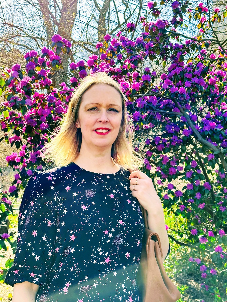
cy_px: 151
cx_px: 114
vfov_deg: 39.7
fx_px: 420
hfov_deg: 30.3
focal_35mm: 48
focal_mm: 6.86
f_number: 1.78
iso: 64
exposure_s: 1/555
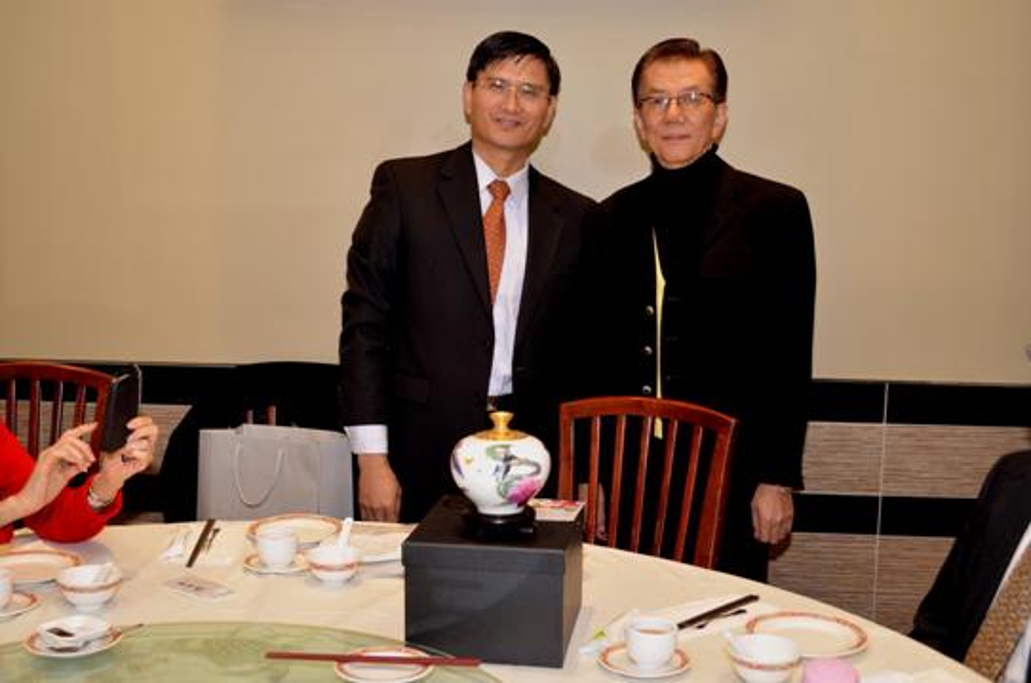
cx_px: 516
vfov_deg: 30.7
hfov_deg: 45.0
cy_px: 342
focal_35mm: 44
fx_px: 1243
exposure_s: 1/30
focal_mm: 29
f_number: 5
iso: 200
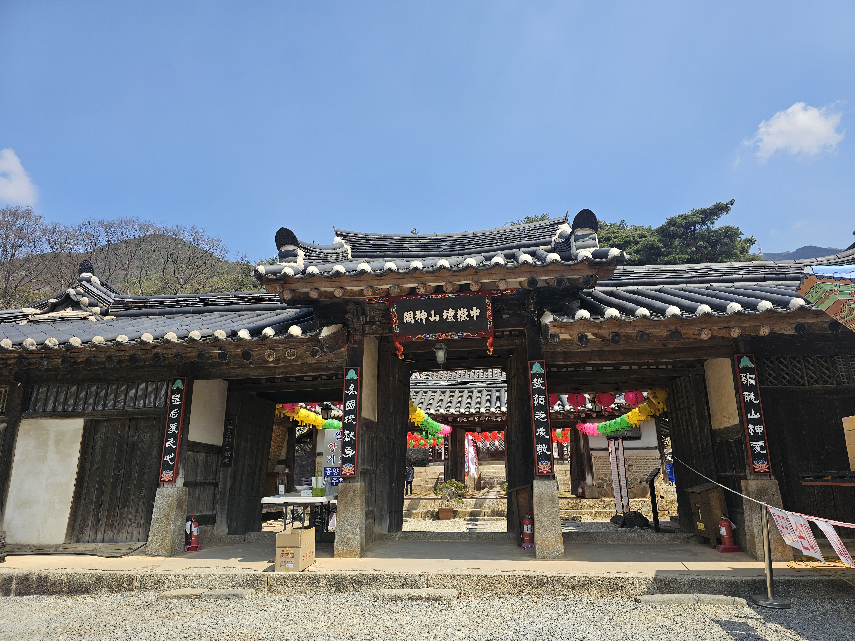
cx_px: 428
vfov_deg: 58.9
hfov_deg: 73.9
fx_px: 568
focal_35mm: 23
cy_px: 320
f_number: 1.7
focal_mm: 6.3
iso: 10
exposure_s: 1/671
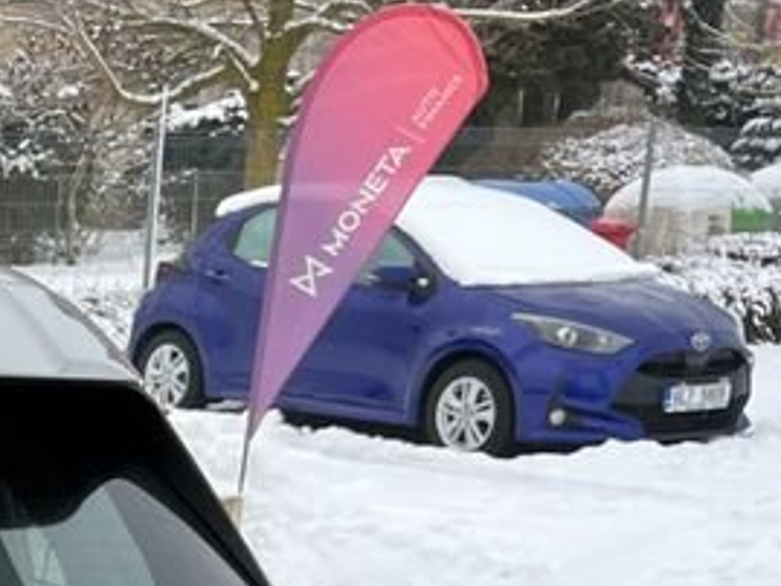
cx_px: -476
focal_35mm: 99
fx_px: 2235
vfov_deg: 13.9
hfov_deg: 17.3
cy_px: 905
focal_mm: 5.1
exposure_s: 1/680
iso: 50
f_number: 1.6
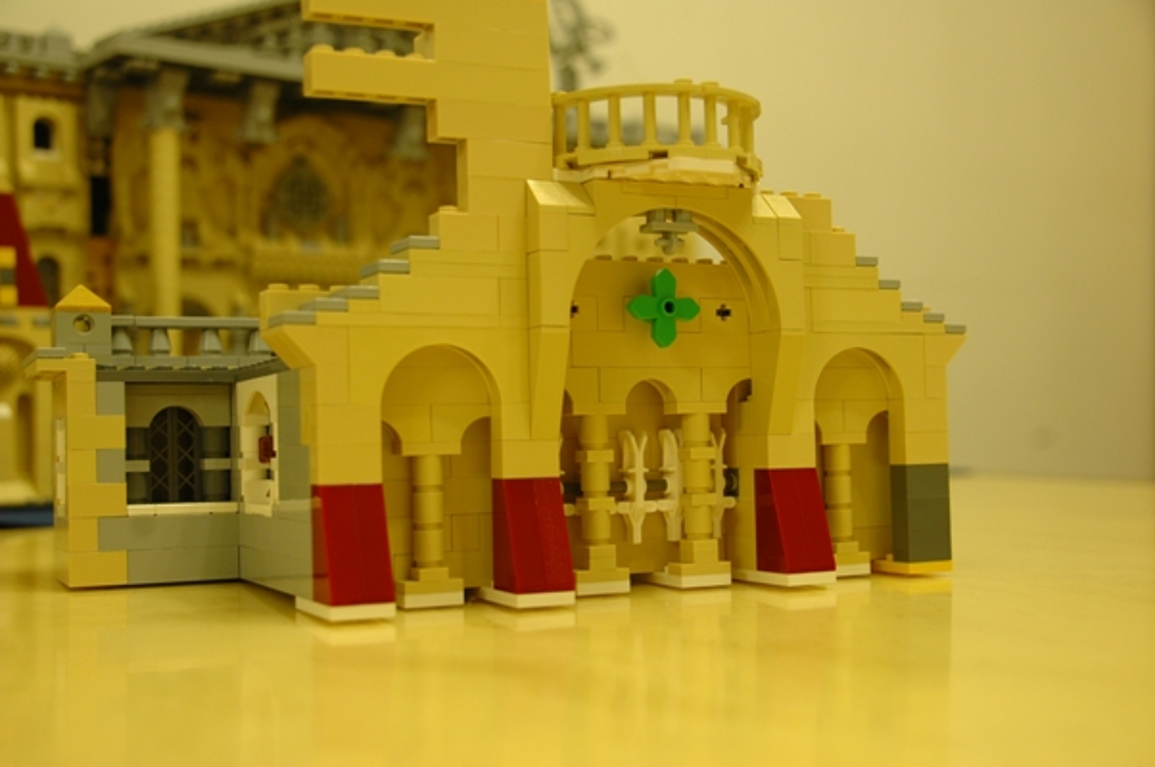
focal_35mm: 45
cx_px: 578
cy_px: 384
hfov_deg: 43.6
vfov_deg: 29.8
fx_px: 1442
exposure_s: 1/13
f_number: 4
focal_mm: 30
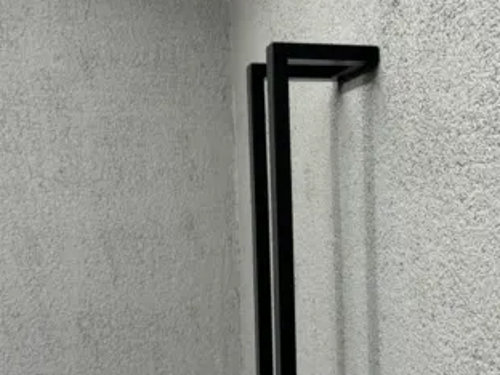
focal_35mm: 50
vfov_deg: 29.1
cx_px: 348
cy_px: 215
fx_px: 722
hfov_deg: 37.6
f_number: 1.6
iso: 40
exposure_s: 1/100
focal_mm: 5.96
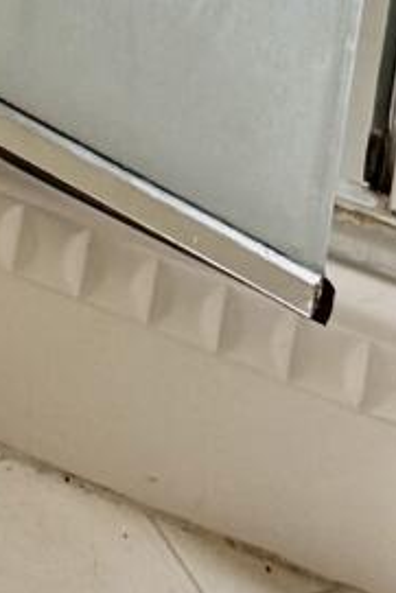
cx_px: -575
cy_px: -1403
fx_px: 3032
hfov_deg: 7.0
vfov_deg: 8.5
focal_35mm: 184
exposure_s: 1/239
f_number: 1.78
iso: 200
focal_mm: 6.76
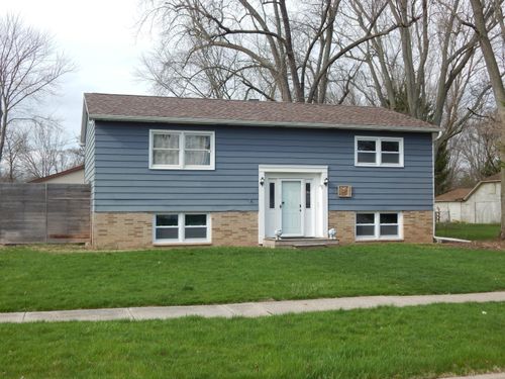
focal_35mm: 43
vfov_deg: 33.6
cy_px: 190
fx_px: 627
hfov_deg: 43.9
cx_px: 252
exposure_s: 1/800
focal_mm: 7.7
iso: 125
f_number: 3.6
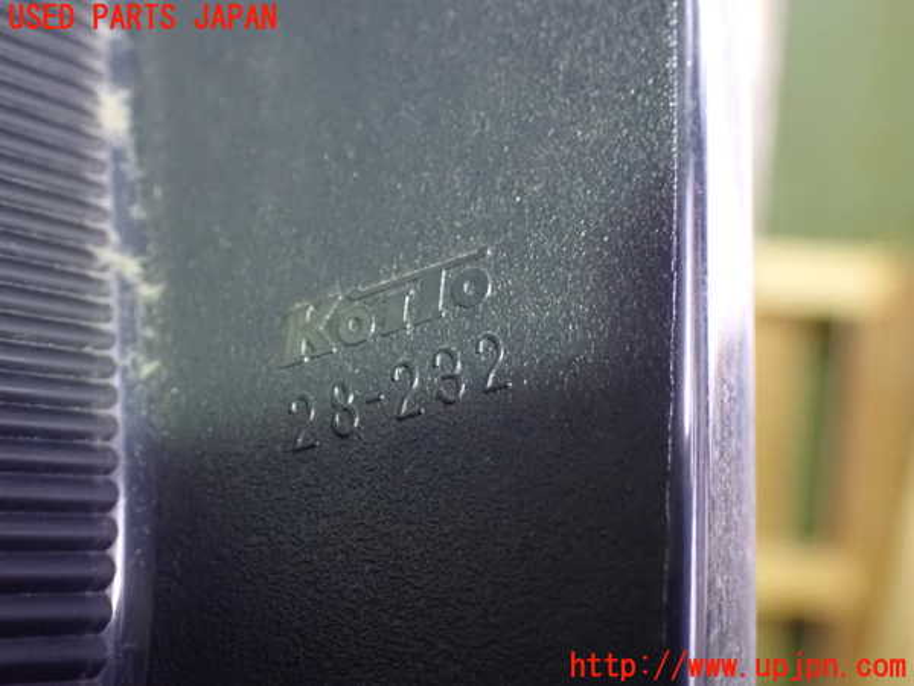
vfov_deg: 27.0
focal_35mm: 54
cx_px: 457
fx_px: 1426
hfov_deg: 35.5
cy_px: 343
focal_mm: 9.65
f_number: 3.3
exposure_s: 1/25
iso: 1600
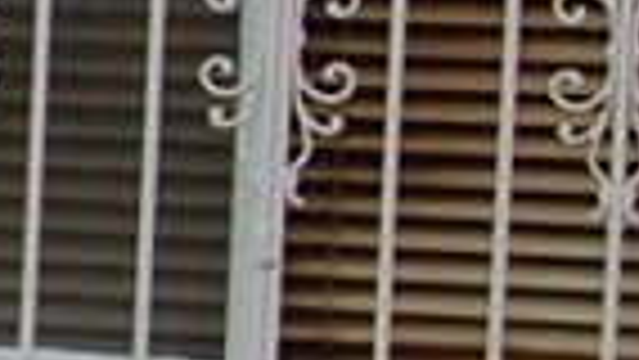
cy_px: 180
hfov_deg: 5.7
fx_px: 5746
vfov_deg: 3.6
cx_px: -1575
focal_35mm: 339
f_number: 8
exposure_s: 1/250
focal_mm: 30
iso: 200
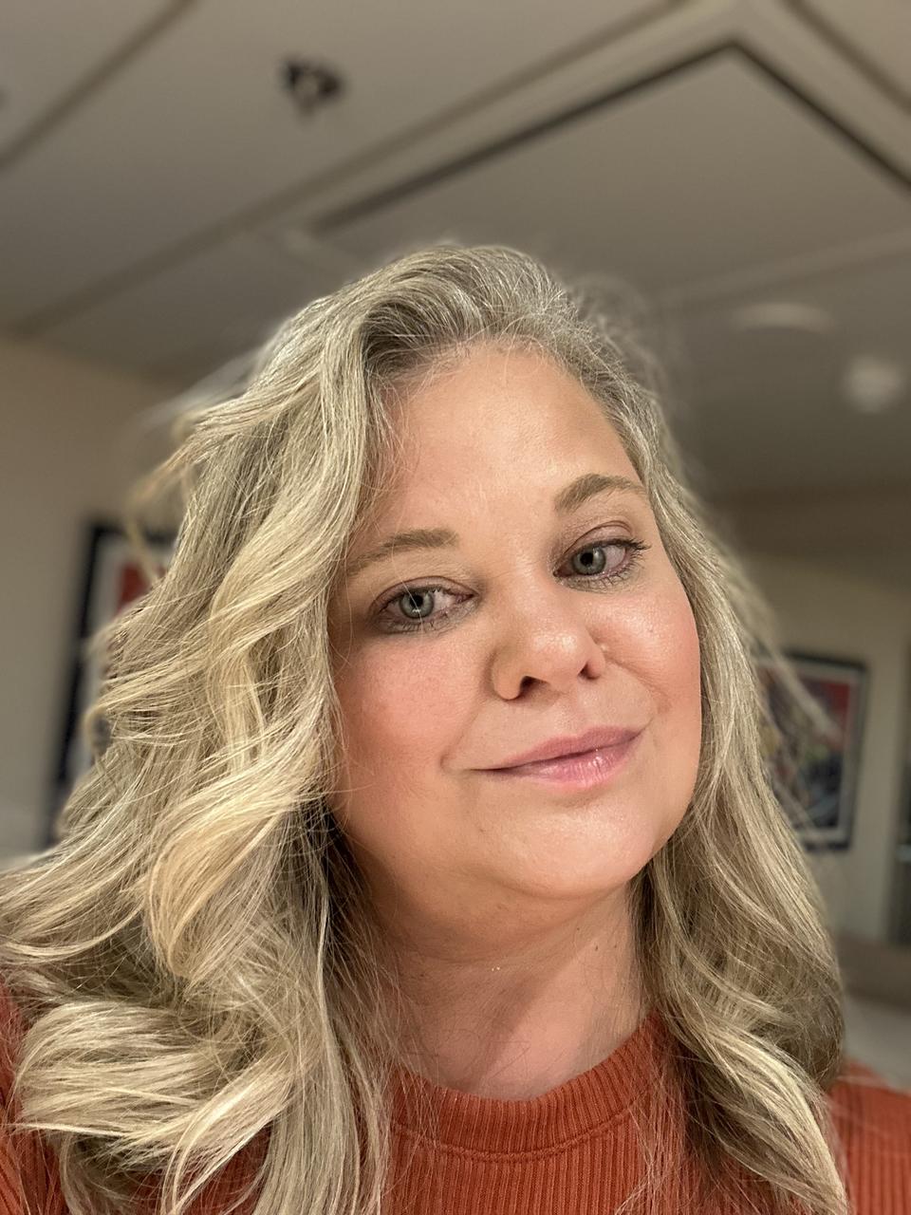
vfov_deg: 60.0
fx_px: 1053
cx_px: 456
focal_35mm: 30
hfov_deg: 46.8
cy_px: 608
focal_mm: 2.69
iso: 250
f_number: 1.9
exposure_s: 1/40
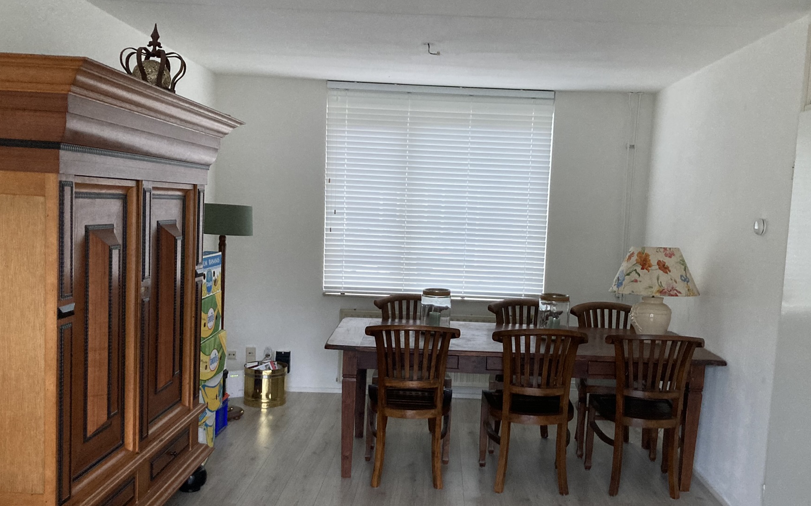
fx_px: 773
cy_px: 290
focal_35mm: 35
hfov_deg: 55.3
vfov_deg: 36.2
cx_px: 431
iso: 320
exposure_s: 1/54
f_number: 1.8
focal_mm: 3.99
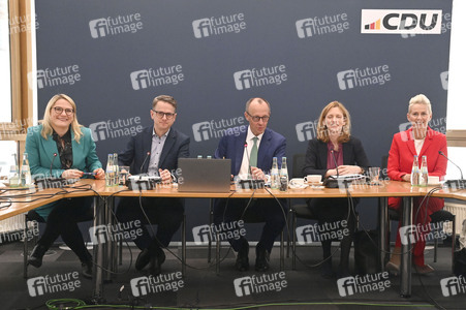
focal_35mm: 40
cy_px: 155
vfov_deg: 33.4
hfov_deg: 48.5
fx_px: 517
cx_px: 233
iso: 8000
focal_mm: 40
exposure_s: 1/250
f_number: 6.3
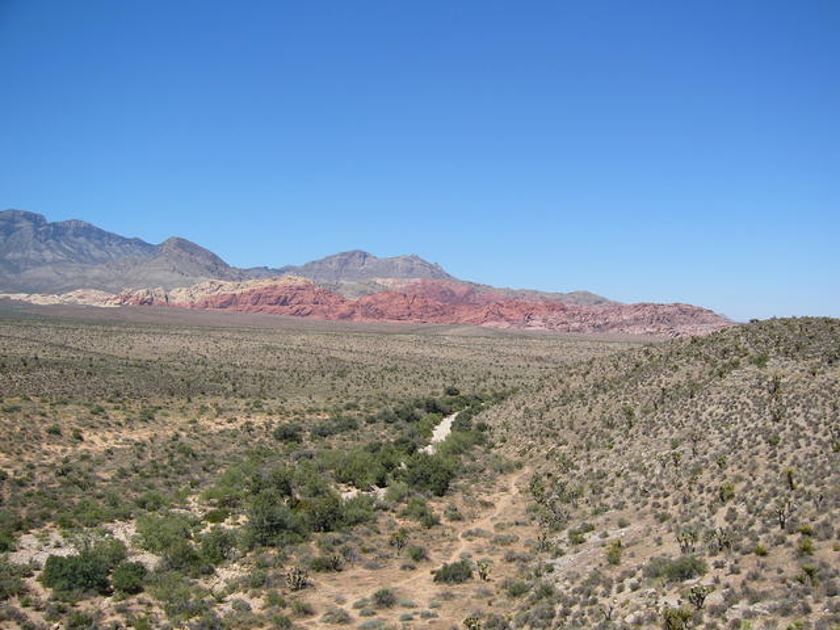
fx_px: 849
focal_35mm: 35
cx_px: 420
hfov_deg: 52.6
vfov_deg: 40.7
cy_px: 315
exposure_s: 1/200
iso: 50
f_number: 8
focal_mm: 5.8
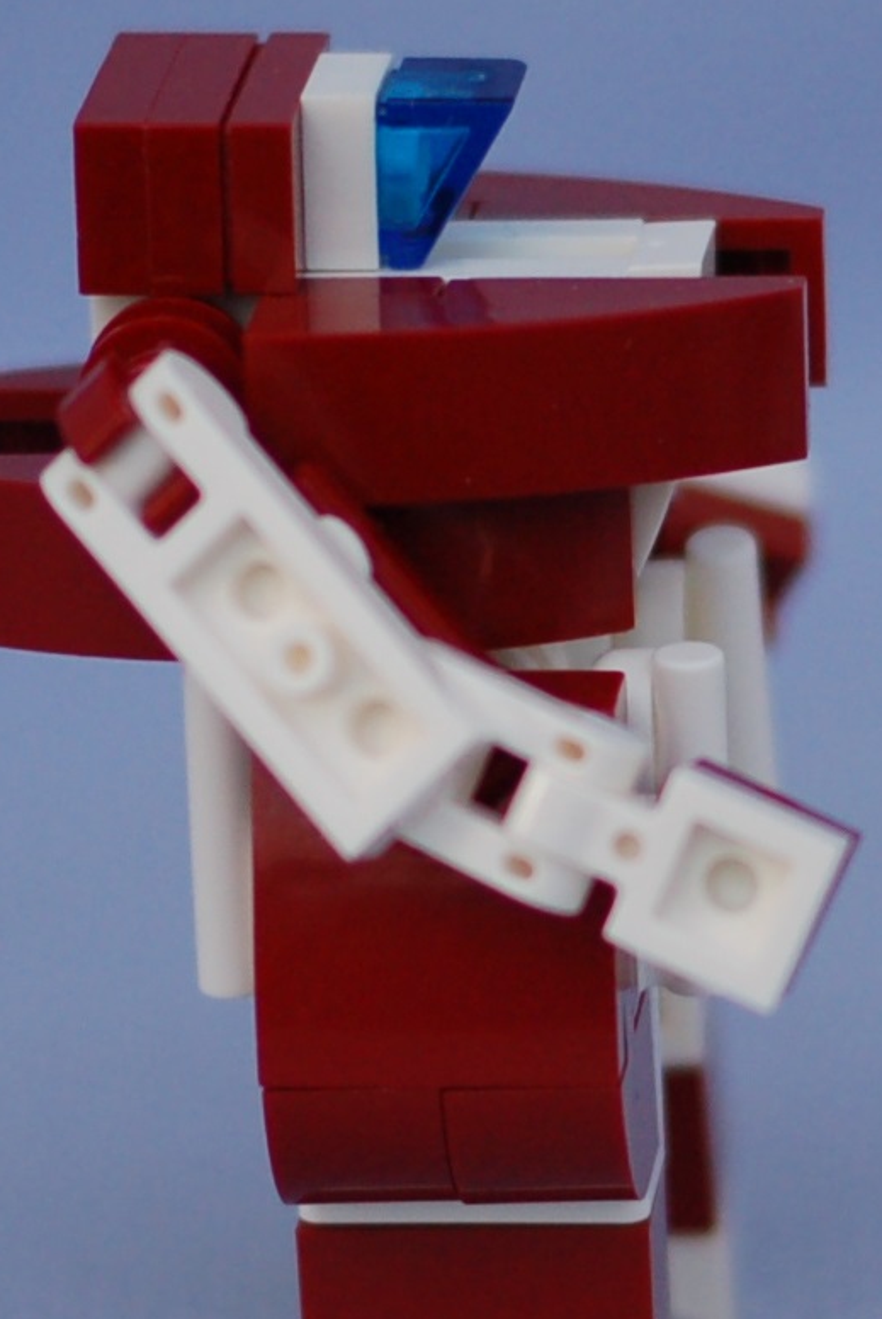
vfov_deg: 21.2
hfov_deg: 14.3
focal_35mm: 96
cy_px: 759
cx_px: 396
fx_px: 3520
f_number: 2.8
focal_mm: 50
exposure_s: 1/500
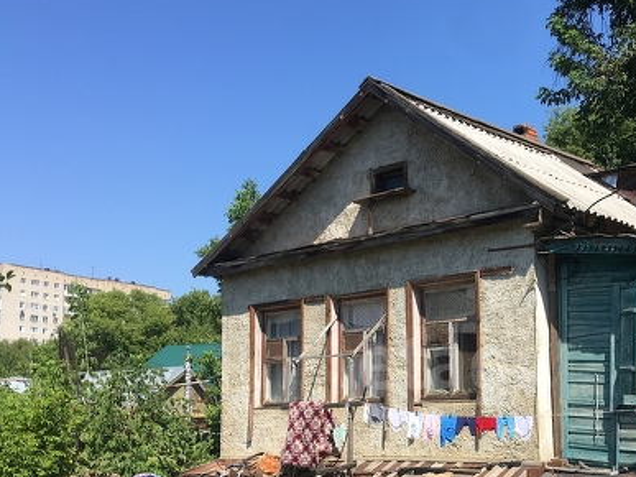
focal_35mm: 48
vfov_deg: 29.8
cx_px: 445
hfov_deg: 39.0
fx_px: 882
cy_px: 359
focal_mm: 4.15
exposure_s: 1/1202
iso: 25
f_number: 2.2
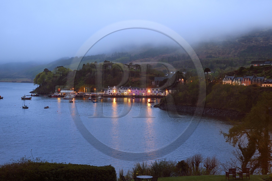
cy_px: 90
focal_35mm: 70
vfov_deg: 19.4
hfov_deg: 28.9
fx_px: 528
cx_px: 136
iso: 800
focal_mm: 70
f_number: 5.6
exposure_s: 1/5
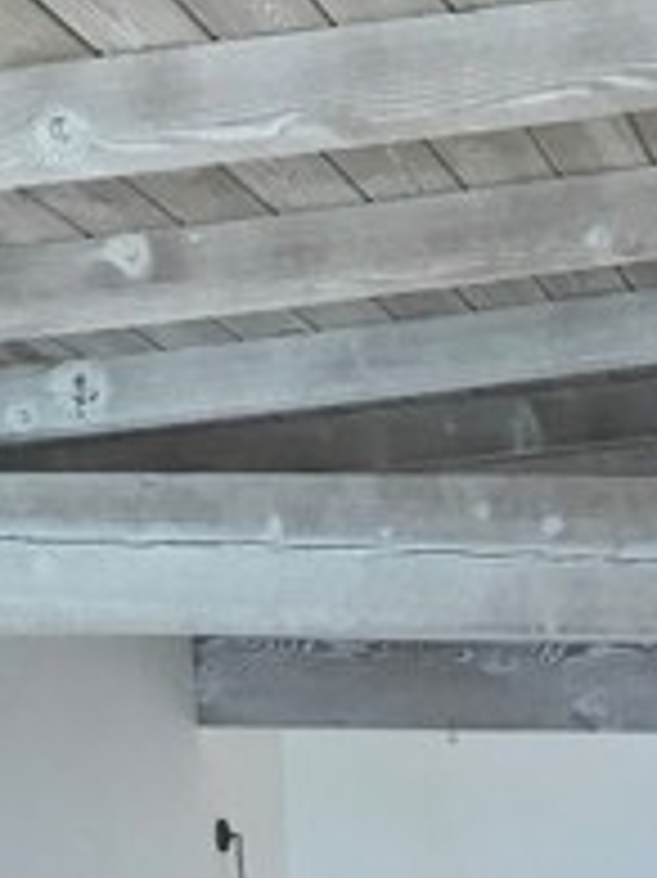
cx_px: 927
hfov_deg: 15.1
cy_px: 1324
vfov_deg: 18.8
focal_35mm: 92
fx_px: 2331
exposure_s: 1/30
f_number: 1.8
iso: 32
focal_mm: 3.99
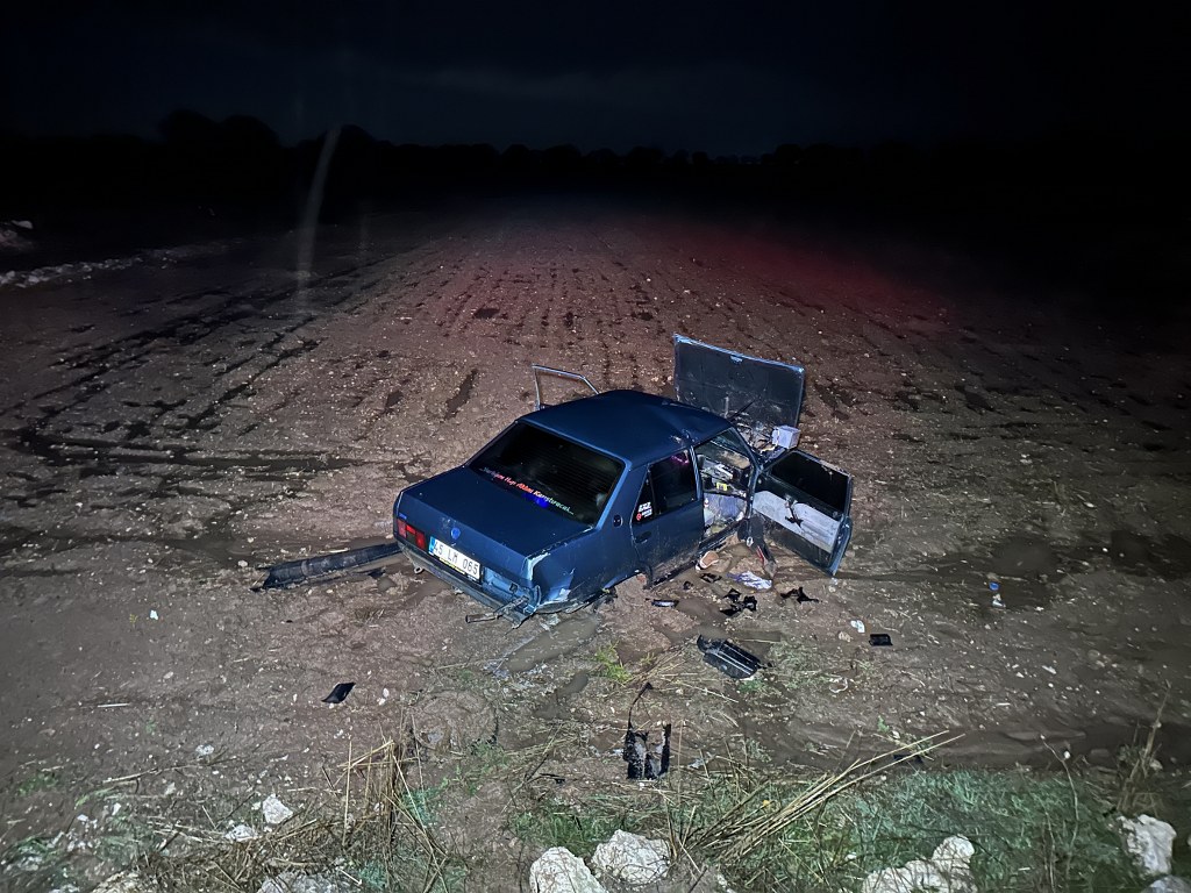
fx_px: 826
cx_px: 596
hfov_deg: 71.6
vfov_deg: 56.8
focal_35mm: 24
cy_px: 446
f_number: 1.78
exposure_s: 1/9
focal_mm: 6.86
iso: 3200
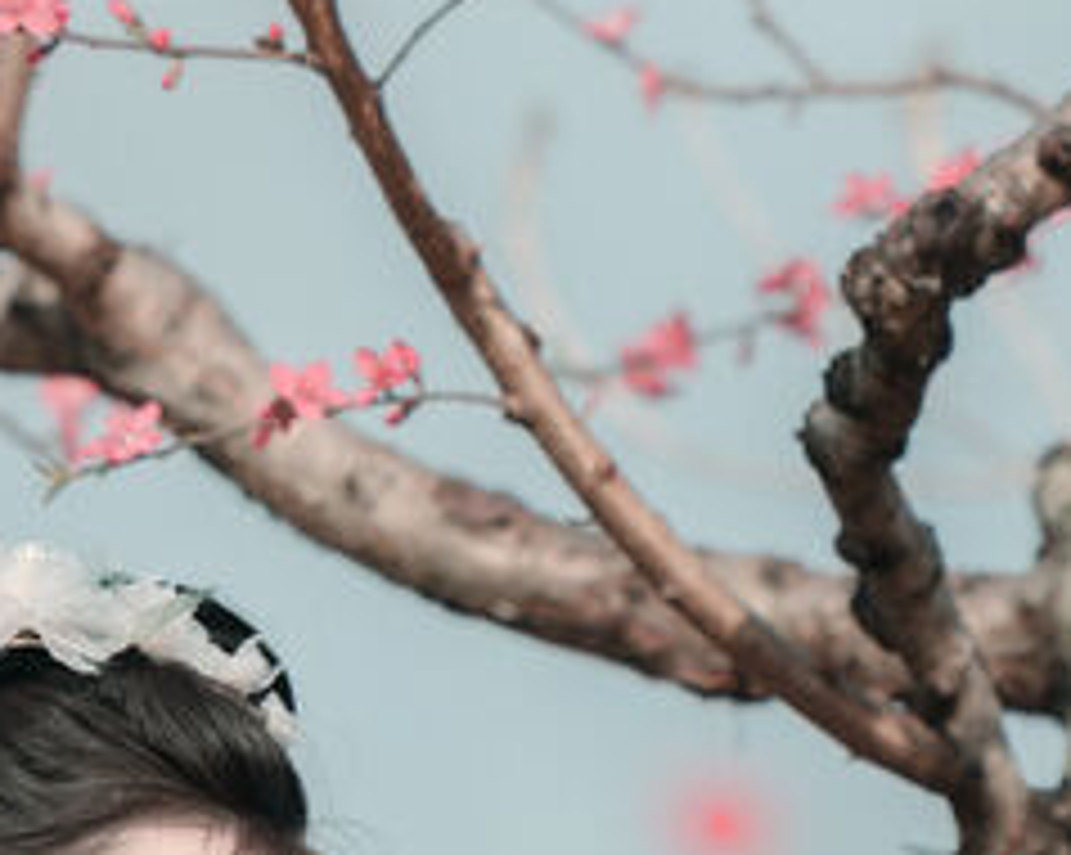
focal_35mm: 635
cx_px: 450
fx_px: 20111
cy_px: 1354
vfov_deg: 2.4
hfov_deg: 3.1
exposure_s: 1/1250
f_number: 2.8
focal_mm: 135
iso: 50
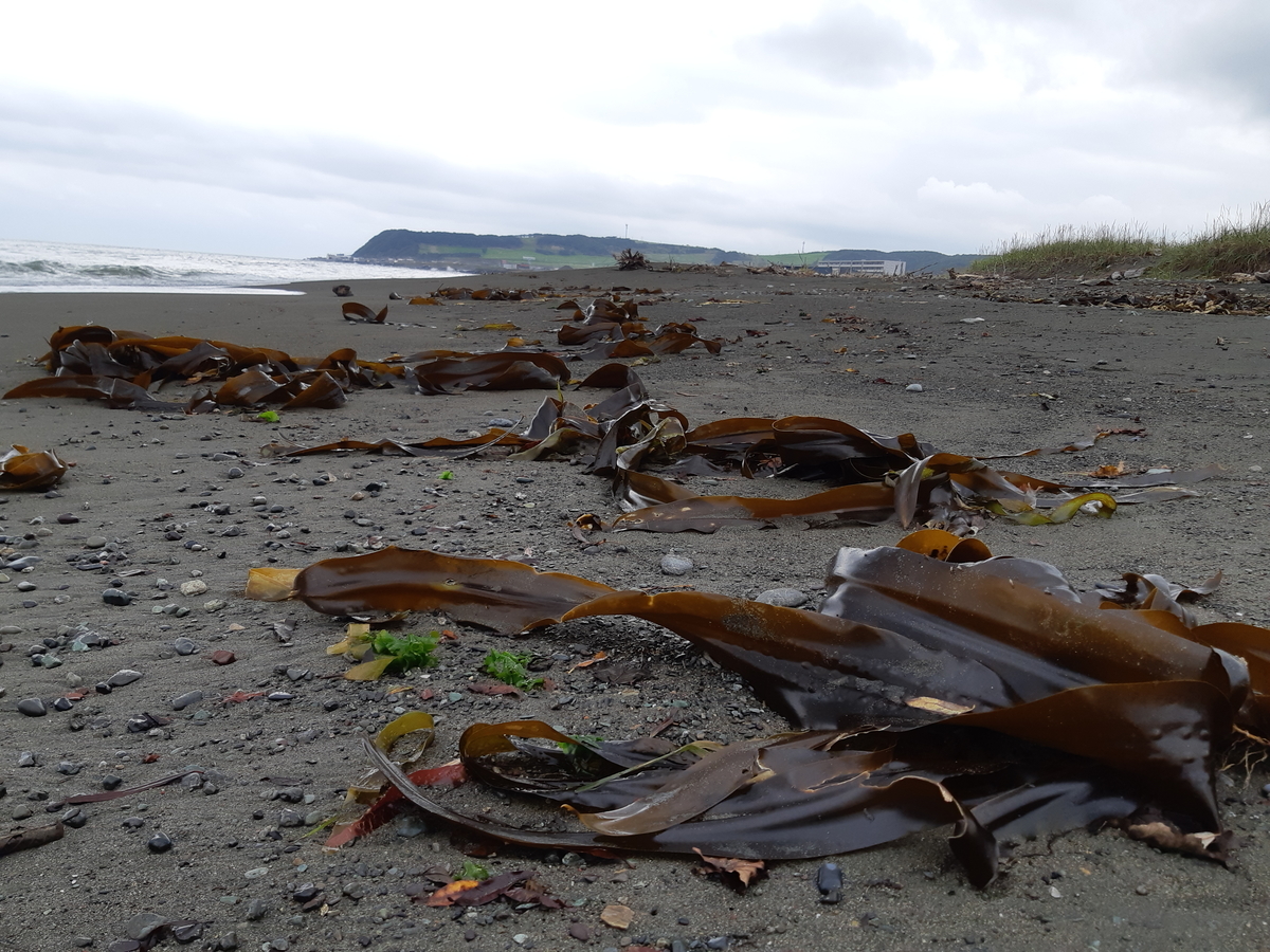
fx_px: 954
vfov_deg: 53.1
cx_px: 635
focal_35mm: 26
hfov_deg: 67.3
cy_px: 476
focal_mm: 3.93
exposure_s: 1/791
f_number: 1.7
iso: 40
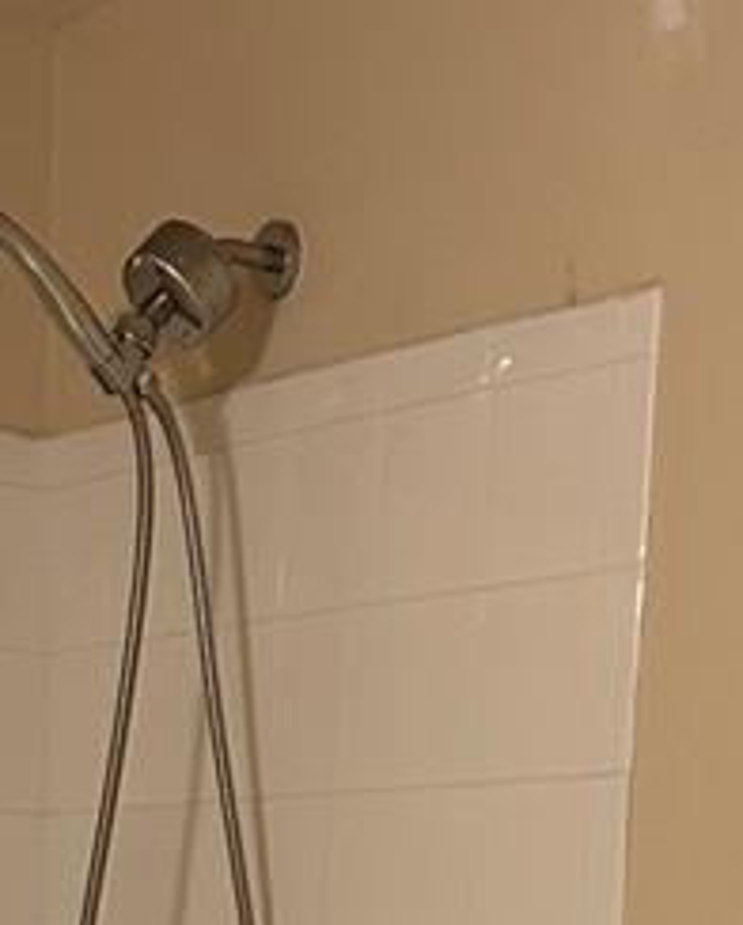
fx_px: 3153
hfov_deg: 13.4
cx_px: 402
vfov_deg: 14.3
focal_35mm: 115
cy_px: 1759
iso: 200
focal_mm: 6.86
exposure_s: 1/120
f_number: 1.78
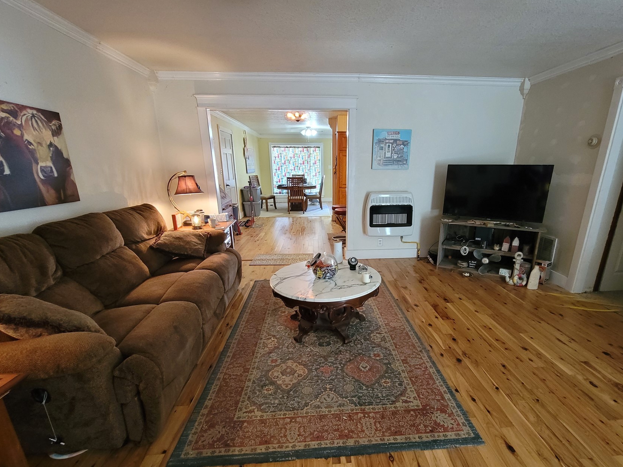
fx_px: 270
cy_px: 252
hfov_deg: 97.9
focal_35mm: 15
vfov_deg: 81.6
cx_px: 339
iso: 640
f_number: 2.2
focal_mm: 2.2
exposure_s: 1/30
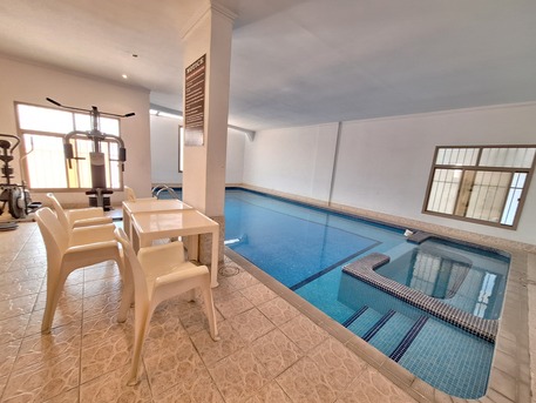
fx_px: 201
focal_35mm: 13
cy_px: 202
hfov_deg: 106.2
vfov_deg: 89.9
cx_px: 268
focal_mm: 1.74
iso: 200
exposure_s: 1/25
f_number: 2.2
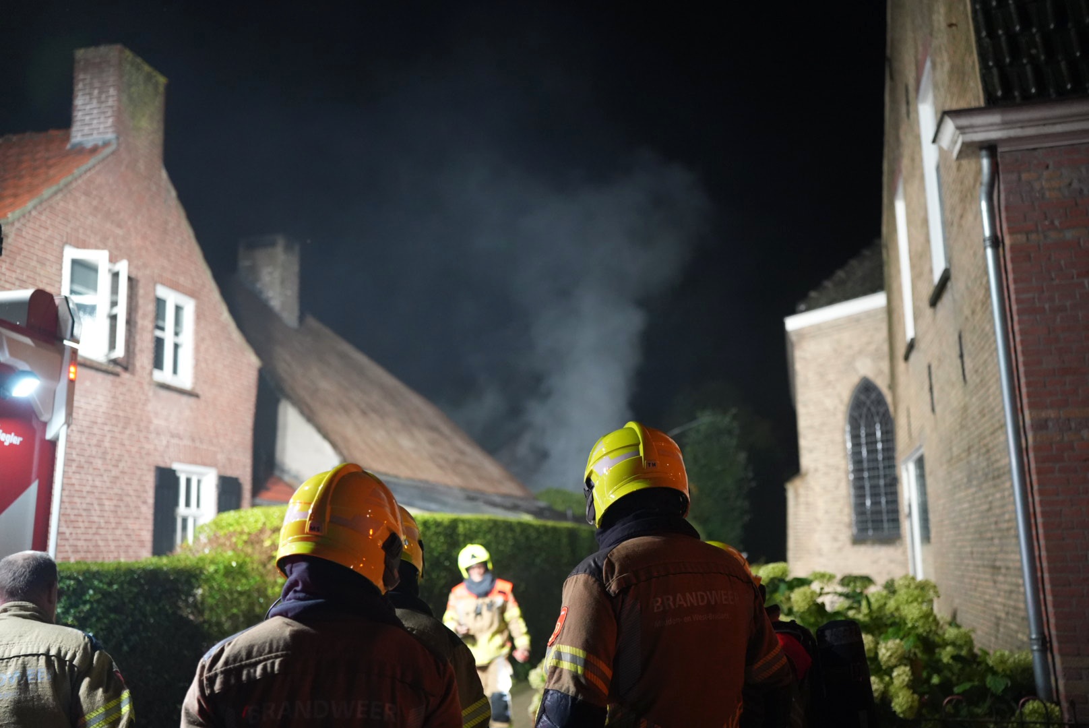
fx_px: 1059
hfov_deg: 54.4
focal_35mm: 35
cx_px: 544
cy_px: 364
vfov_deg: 37.9
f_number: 2
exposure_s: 1/161
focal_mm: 35
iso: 5000
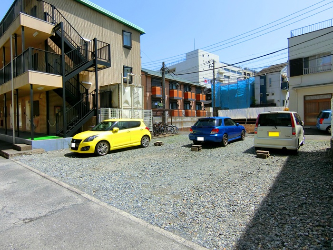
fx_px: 183
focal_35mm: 19
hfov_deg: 84.7
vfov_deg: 68.7
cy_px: 125
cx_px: 166
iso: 80
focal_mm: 4.06
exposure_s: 1/250
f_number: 6.9
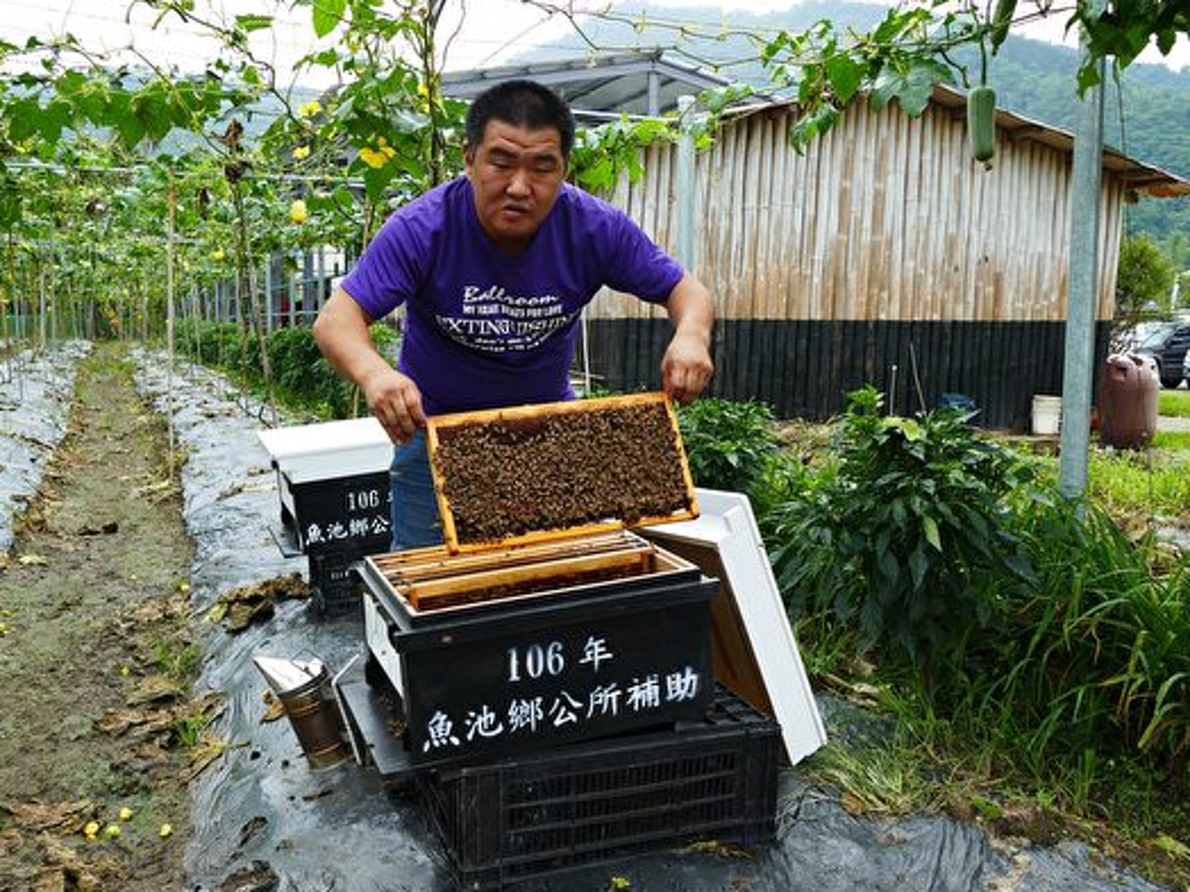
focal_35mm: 33
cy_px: 447
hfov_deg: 55.3
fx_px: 1134
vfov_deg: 42.9
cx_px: 565
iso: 125
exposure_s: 1/400
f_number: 3
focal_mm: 10.85
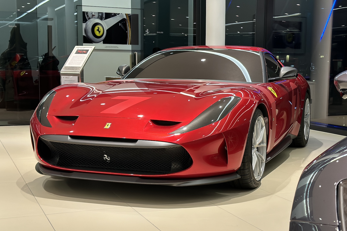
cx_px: 193
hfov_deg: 34.5
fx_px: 559
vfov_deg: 23.4
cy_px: 126
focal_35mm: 58
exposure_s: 1/50
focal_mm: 6.86
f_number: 1.78
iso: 200
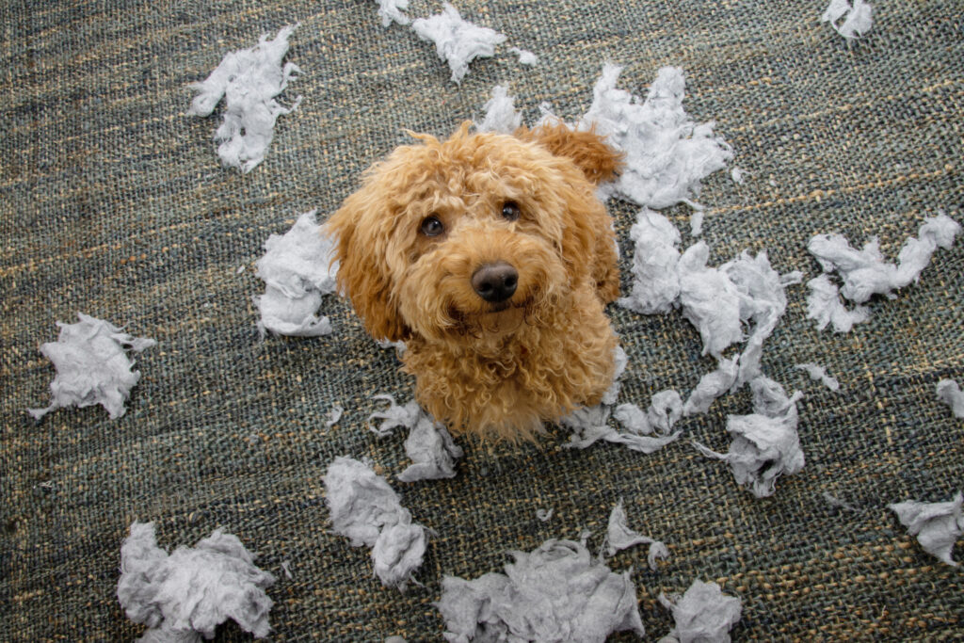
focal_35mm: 26
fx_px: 683
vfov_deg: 50.4
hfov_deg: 70.4
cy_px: 322
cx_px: 482
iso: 200
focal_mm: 17
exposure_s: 1/60
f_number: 13
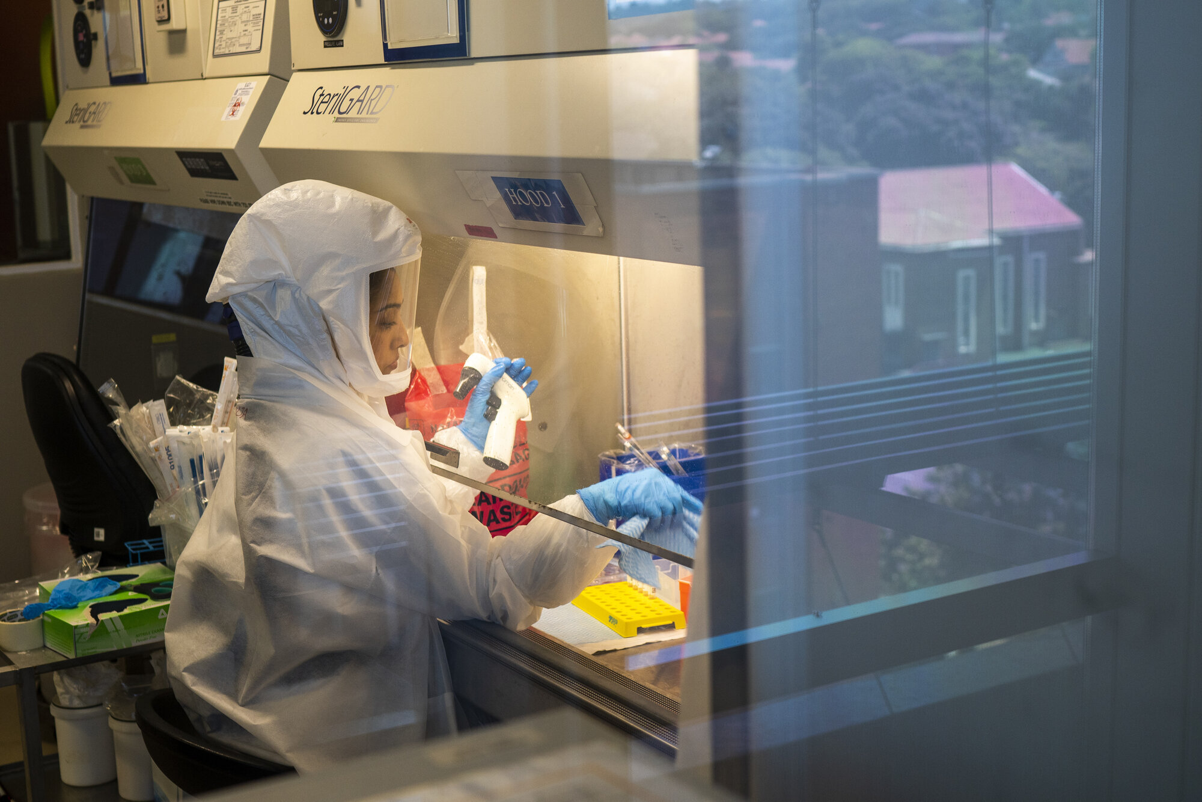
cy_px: 401
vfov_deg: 26.0
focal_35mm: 52
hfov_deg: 38.2
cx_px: 601
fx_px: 1736
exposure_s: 1/200
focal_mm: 35
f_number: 3.2
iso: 320
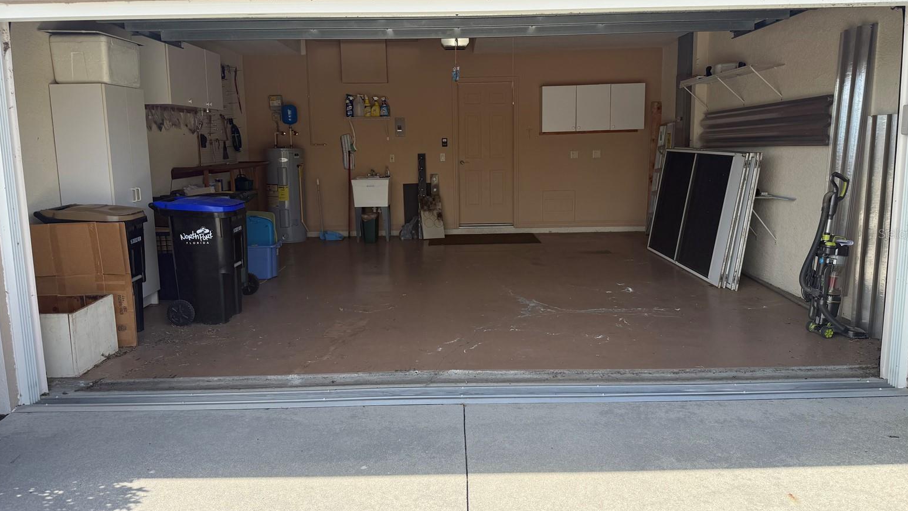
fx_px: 650
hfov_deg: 69.8
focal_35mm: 27
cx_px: 465
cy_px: 233
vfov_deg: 42.9
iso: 80
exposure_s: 1/1770
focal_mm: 6.76
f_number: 1.78
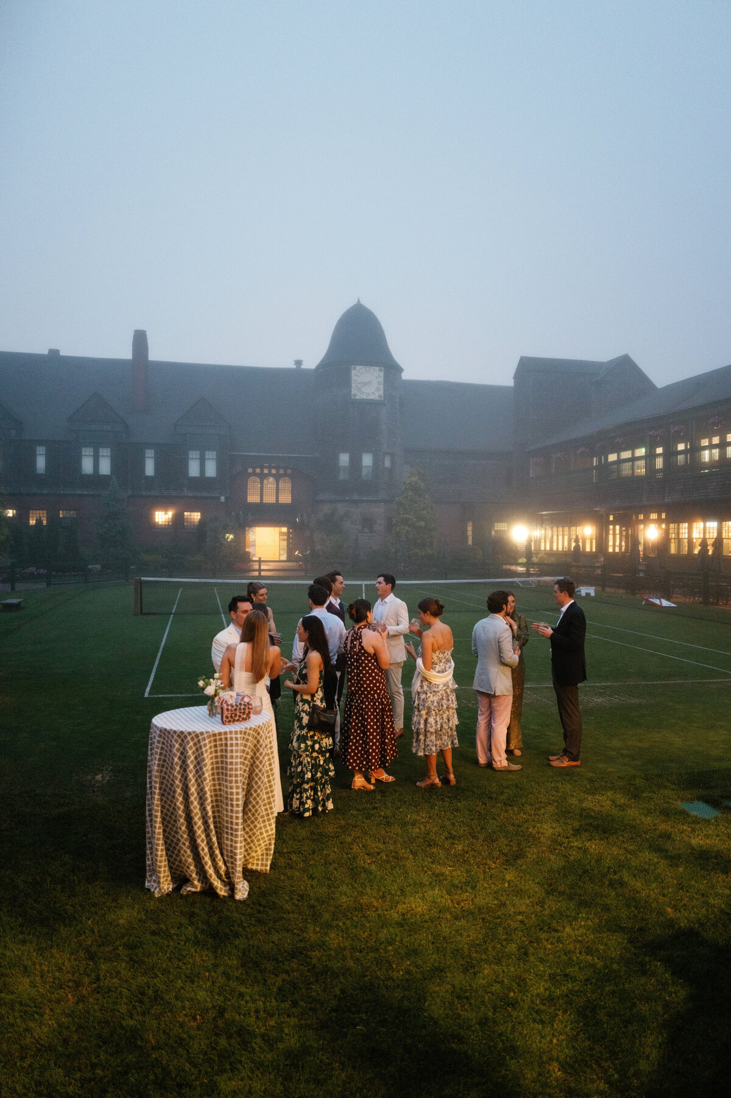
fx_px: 854
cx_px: 366
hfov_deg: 46.4
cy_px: 549
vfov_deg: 65.5
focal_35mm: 28
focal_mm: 28
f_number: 1.7
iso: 5000
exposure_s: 1/80
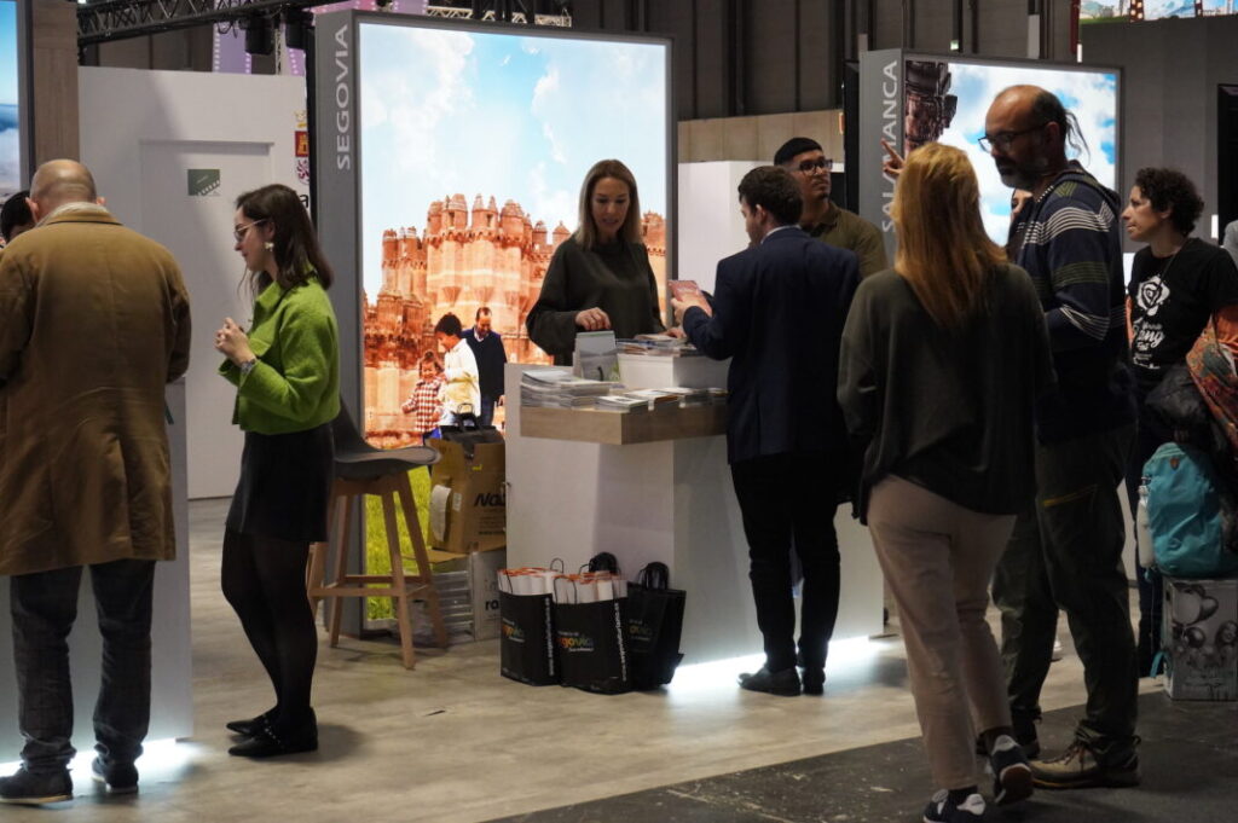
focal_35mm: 63
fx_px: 2165
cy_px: 412
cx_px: 619
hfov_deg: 31.9
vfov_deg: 21.5
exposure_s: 1/200
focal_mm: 63
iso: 10000
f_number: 9.5
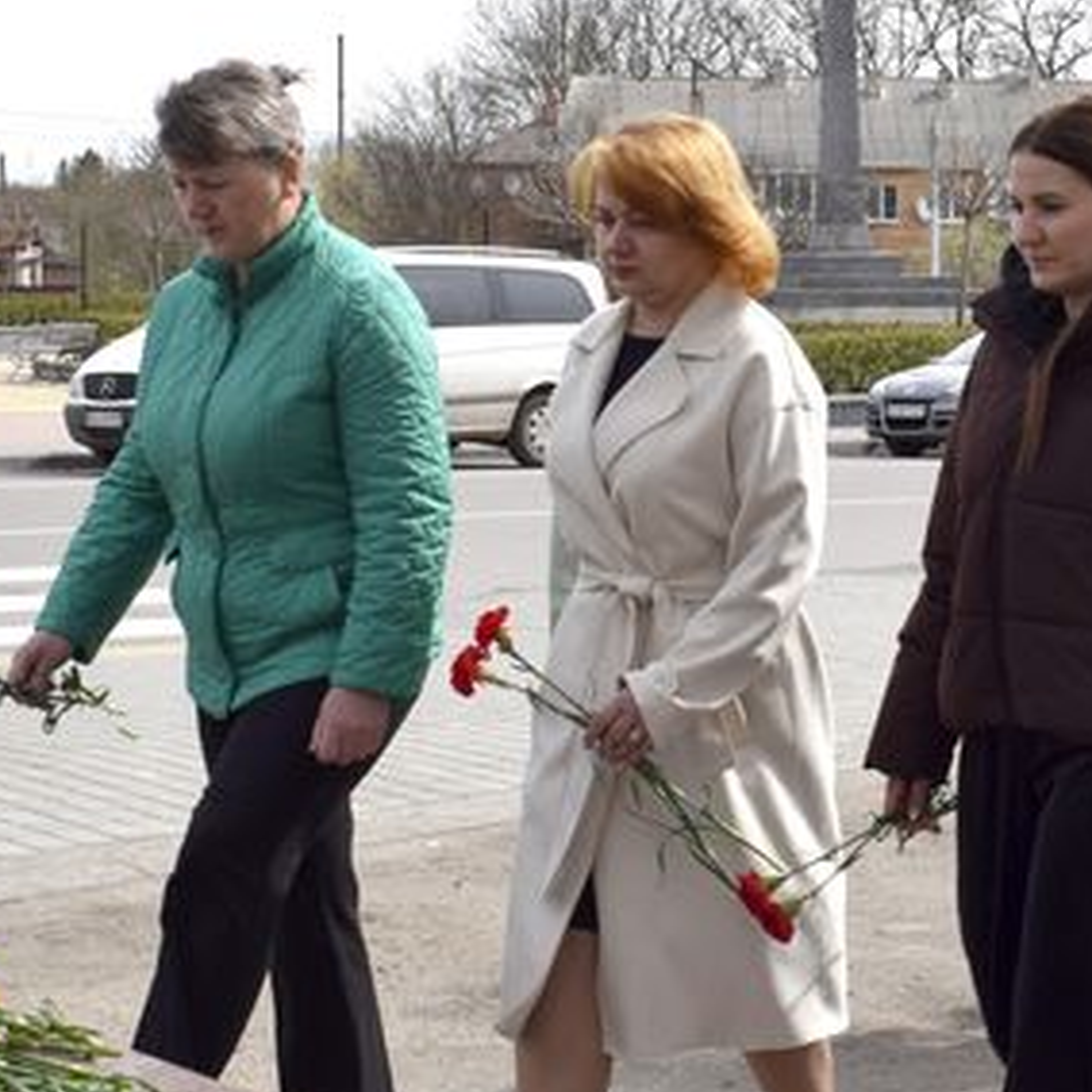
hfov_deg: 20.6
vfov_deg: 20.6
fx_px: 3002
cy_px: 483
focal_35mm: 84
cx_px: 711
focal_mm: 25
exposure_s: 1/200
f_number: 10
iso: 100
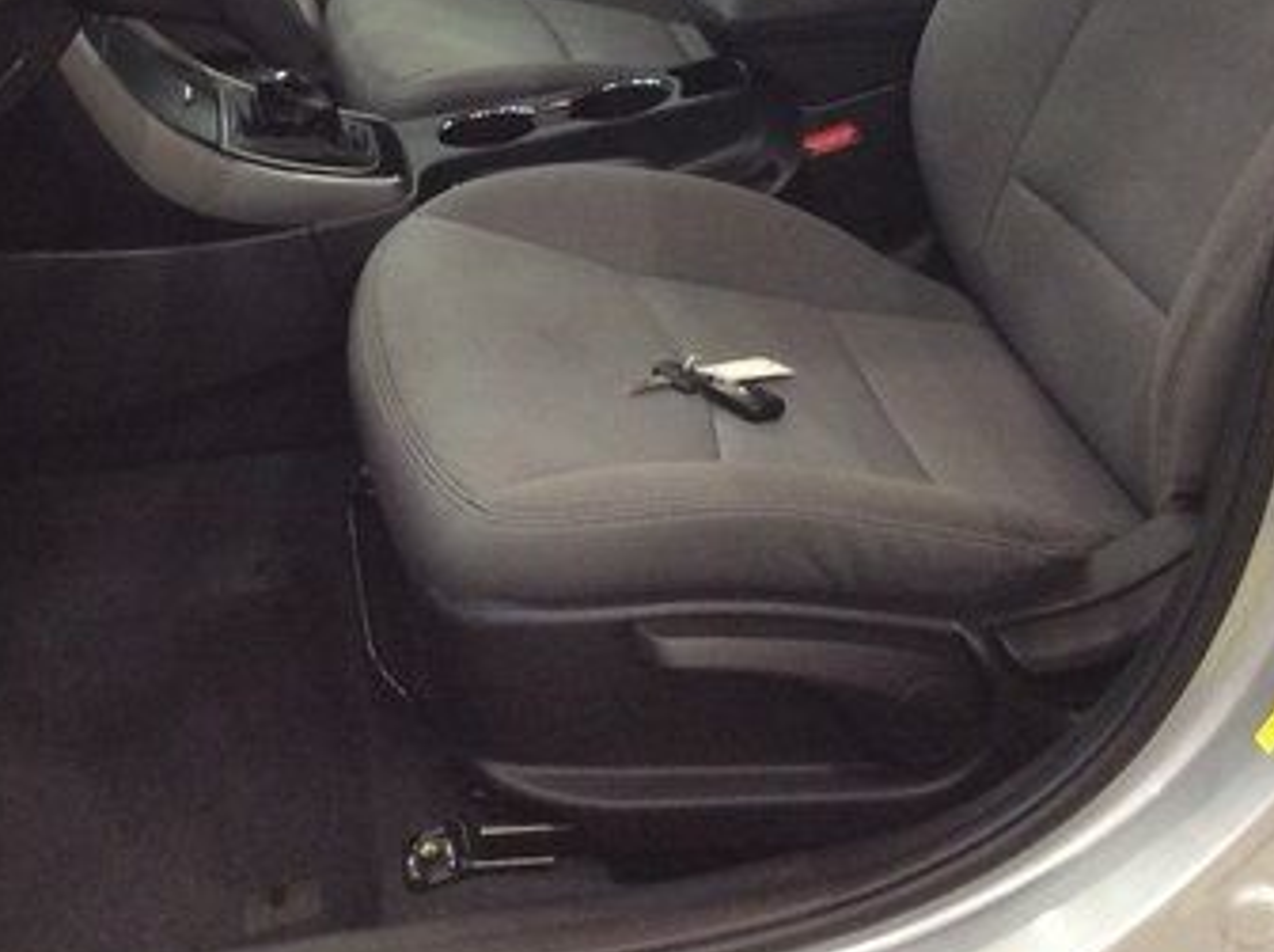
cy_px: 91
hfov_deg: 31.6
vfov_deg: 23.3
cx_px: 463
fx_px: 2242
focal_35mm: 61
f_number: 2.4
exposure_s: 1/25
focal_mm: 3.3
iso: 160
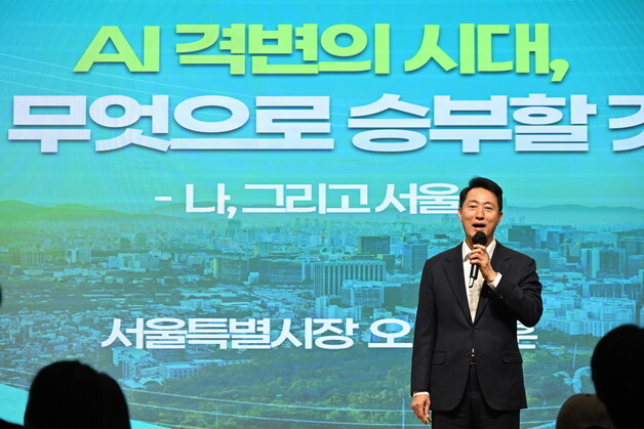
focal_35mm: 125
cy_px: 214
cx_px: 322
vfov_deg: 11.0
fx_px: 2236
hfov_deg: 16.4
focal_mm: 125
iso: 2500
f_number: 6.3
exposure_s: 1/250
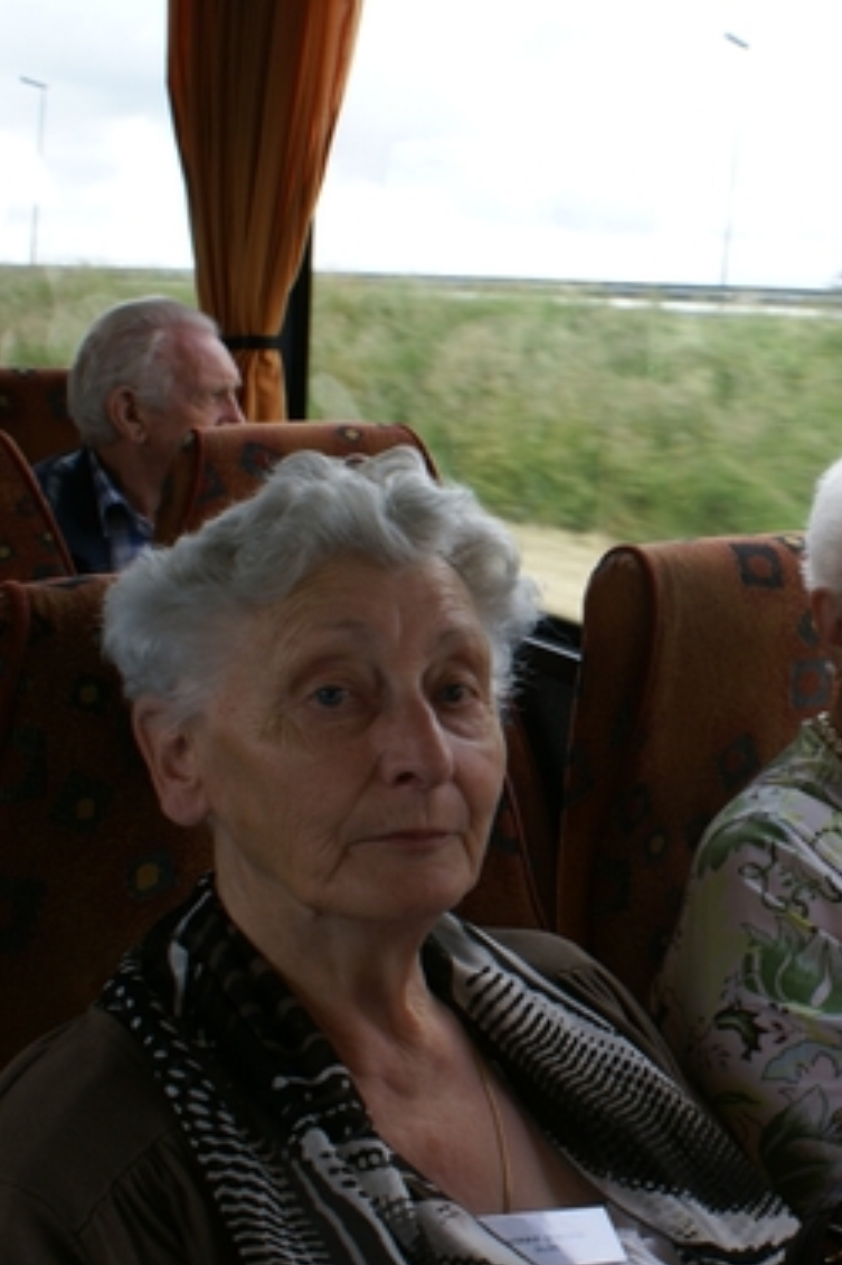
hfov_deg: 29.1
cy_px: 617
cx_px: 845
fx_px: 1510
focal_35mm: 43
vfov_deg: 45.4
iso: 100
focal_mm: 18
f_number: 6.3
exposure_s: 1/50
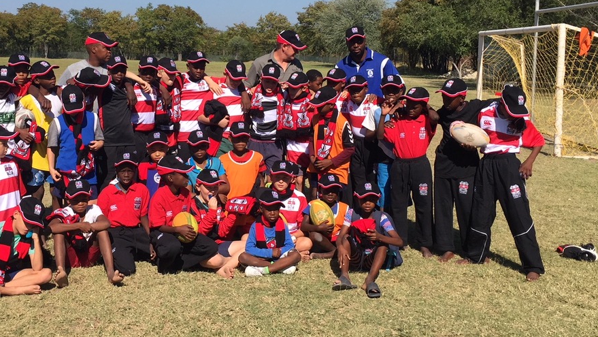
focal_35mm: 46
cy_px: 99
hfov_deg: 44.2
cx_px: 225
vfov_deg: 25.8
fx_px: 730
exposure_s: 1/2083
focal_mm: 4.15
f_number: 2.2
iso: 32
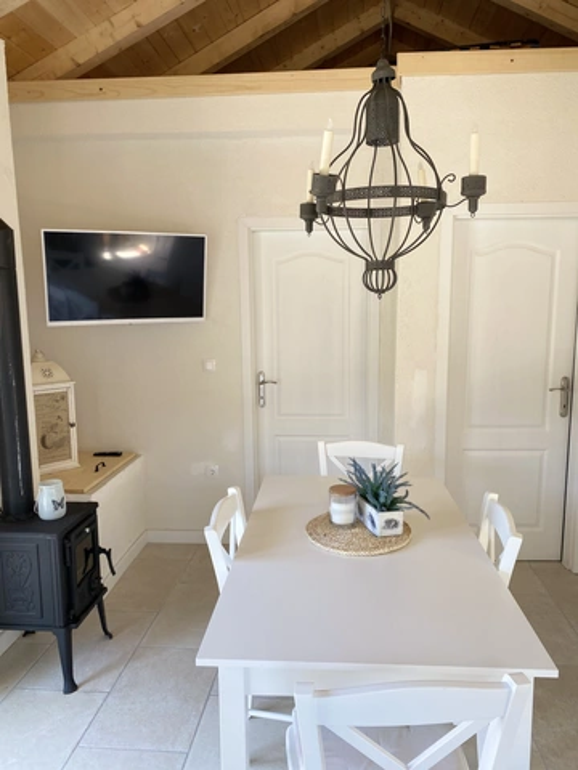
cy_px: 385
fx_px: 579
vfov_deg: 67.3
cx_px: 289
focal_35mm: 26
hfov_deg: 53.1
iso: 50
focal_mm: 4.25
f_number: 1.8
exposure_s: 1/121
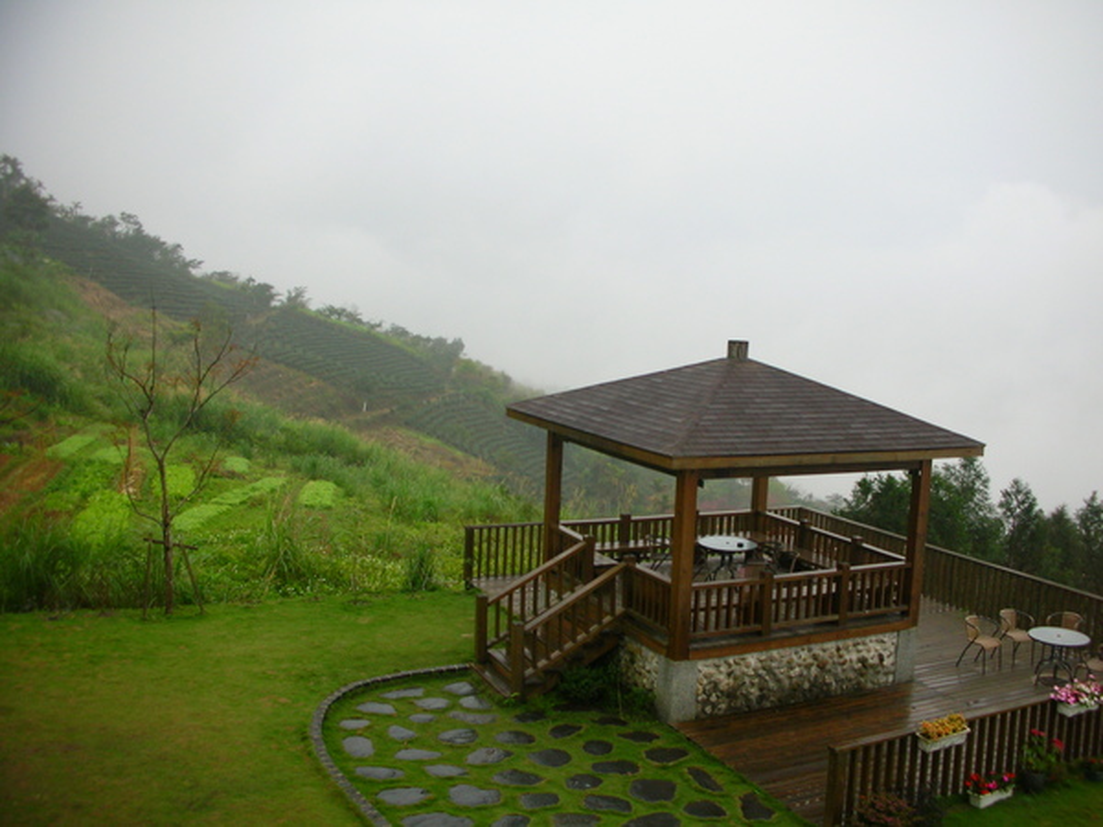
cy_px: 414
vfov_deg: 40.7
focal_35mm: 35
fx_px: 1115
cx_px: 552
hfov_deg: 52.6
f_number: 8.5
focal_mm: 5.8
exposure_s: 1/41.2
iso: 50
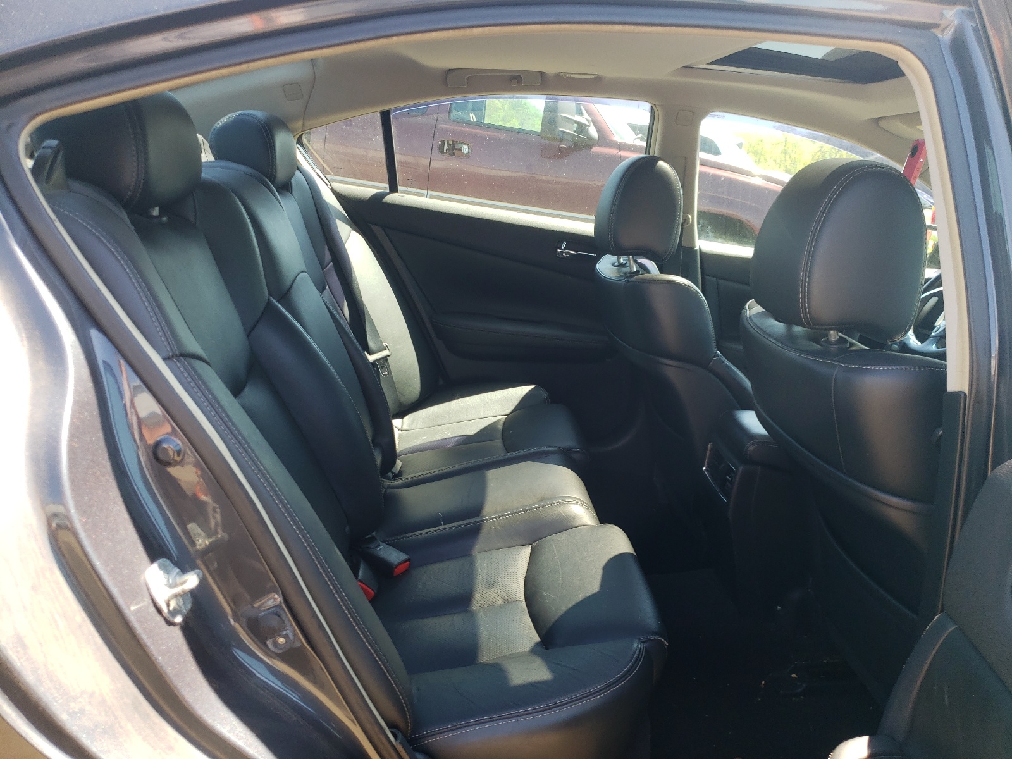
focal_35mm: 26
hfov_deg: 67.3
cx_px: 506
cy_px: 380
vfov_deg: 53.1
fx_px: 760
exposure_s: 1/208
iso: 50
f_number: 1.5
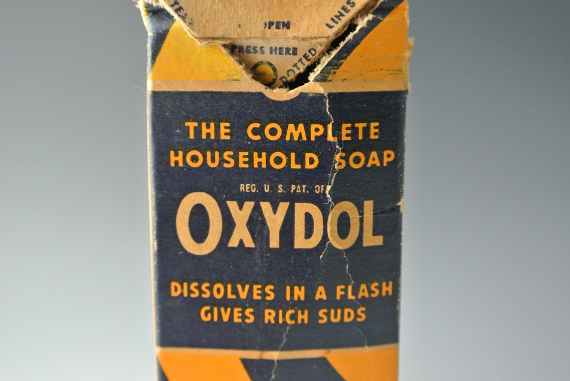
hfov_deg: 43.6
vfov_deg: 29.9
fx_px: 713
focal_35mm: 45
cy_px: 190
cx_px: 285
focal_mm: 16.9
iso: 800
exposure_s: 1/40
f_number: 4.5
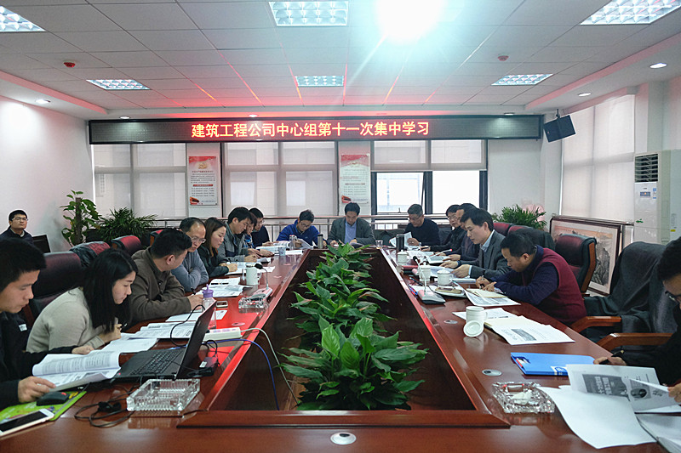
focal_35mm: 27
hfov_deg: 67.4
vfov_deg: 47.9
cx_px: 340
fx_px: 511
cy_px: 226
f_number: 3.5
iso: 2500
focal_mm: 18
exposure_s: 1/125
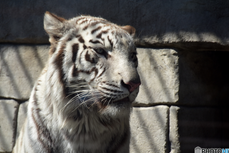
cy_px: 71
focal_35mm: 341
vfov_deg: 4.0
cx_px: 109
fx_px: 2169
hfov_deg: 6.0
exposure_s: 1/640
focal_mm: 200
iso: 200
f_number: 6.3
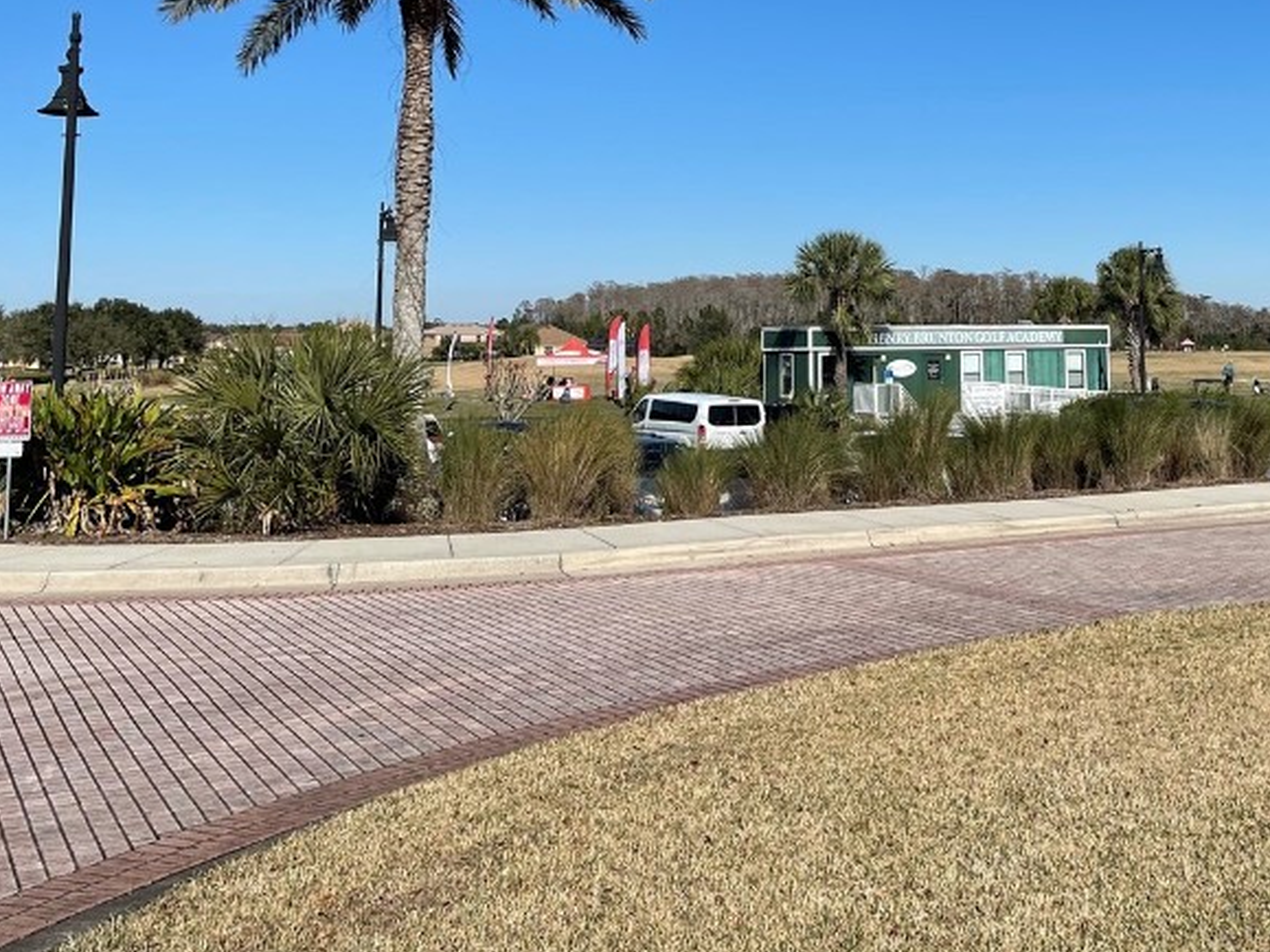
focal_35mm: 46
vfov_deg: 30.3
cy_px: 118
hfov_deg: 40.4
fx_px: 1687
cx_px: 899
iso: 32
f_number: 1.6
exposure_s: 1/5917
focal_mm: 5.1
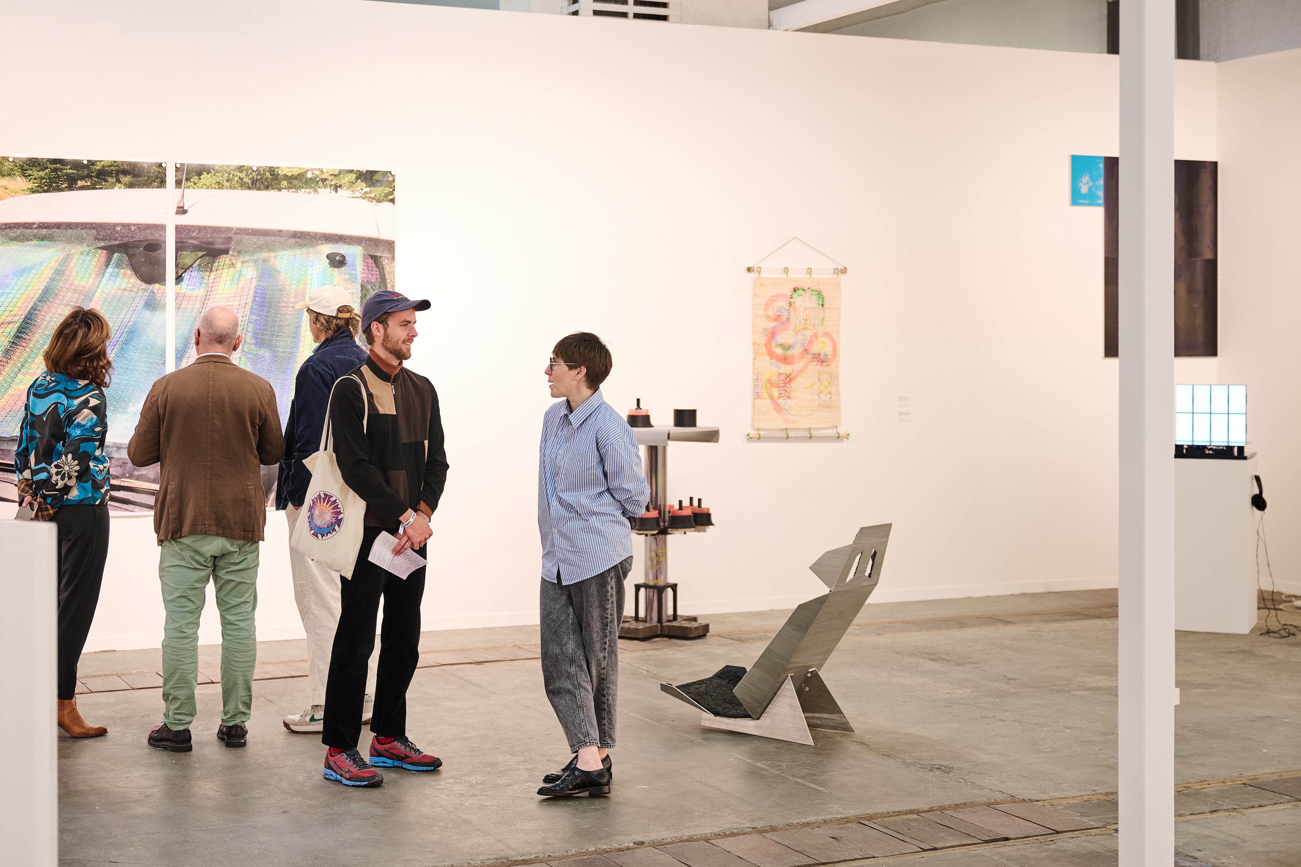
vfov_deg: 26.0
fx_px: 1879
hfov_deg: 38.1
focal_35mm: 52
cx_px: 569
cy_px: 392
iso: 280
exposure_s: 1/40
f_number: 3.2
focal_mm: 46
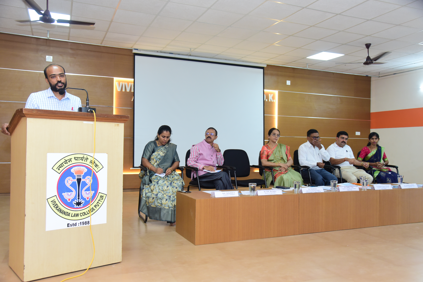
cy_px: 136
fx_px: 376
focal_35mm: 32
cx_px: 217
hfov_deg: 58.7
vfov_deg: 41.1
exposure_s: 1/125
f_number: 4.5
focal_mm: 31
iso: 2000
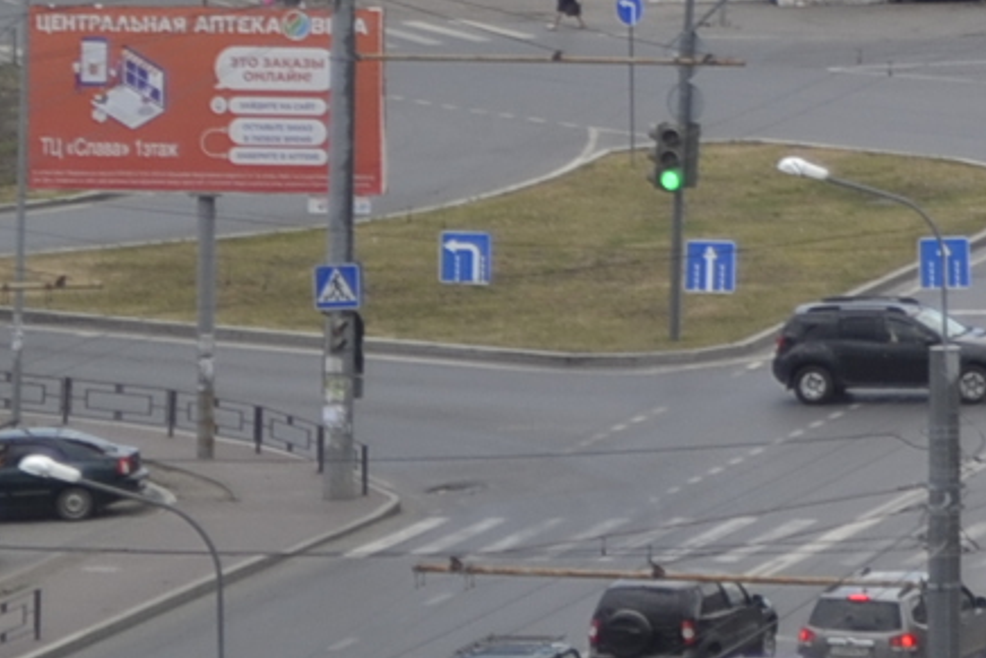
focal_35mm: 436
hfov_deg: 4.6
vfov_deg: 3.1
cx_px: 2508
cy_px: -769
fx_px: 11935
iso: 100
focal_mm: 55
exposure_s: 1/160
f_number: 6.3
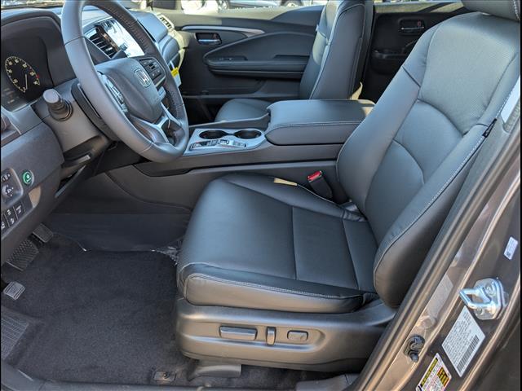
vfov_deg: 56.8
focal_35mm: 24
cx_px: 261
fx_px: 362
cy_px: 196
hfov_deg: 71.6
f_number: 1.68
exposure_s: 1/38.6
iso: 20
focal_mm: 6.9
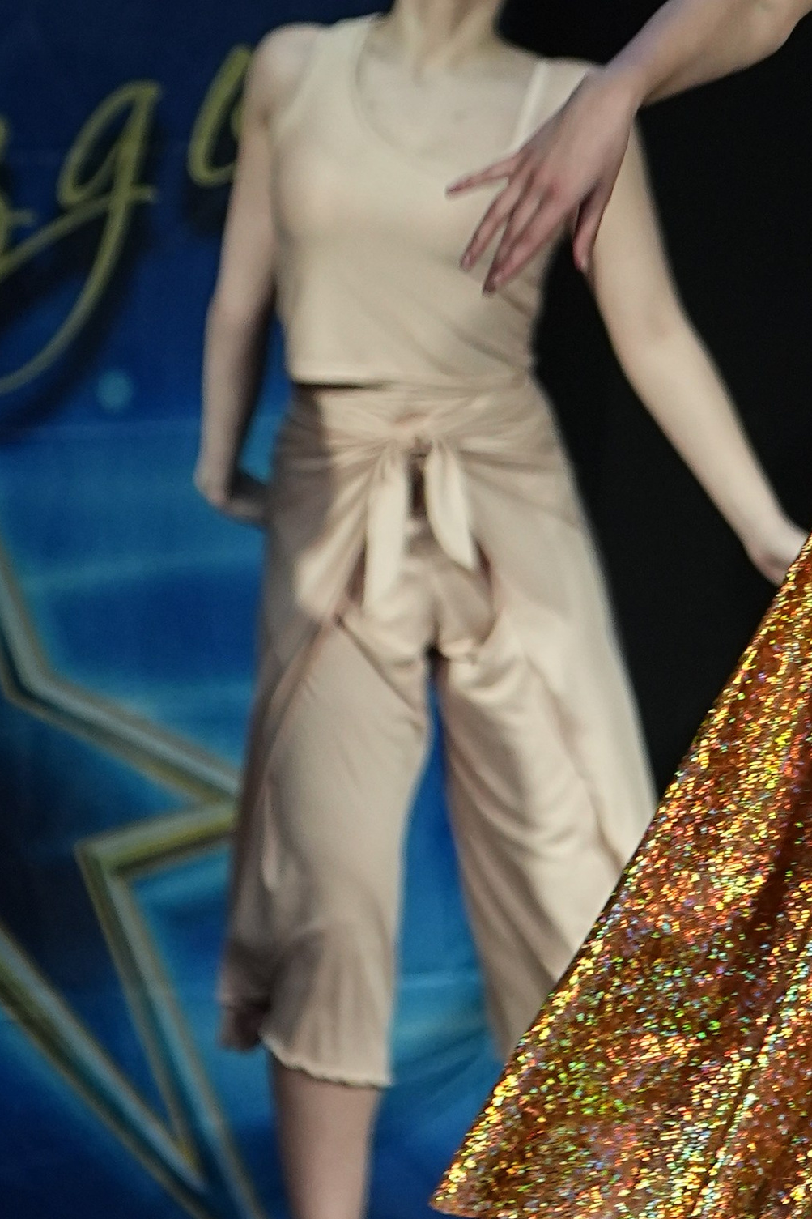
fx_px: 19423
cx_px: 860
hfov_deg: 2.4
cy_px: 84
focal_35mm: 574
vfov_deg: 3.6
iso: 1250
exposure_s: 1/320
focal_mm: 150
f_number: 2.8
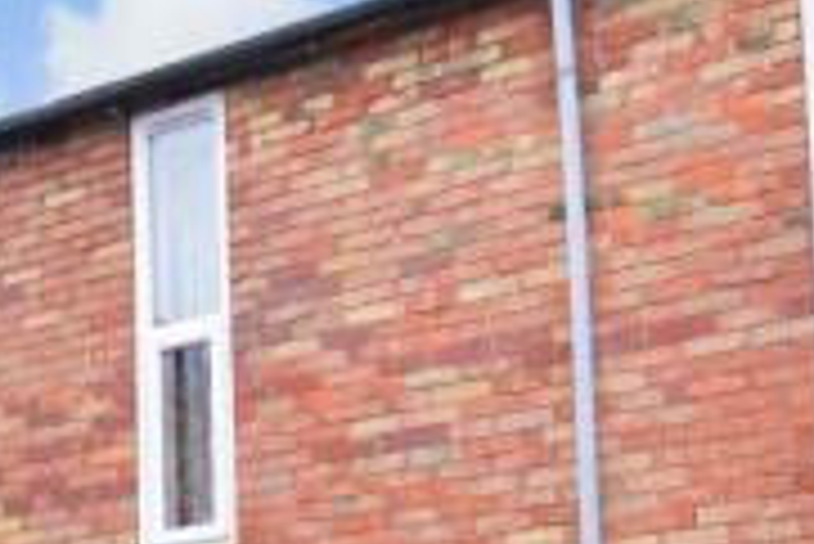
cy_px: 758
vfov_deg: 16.7
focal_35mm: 76
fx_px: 1720
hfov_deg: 25.8
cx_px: 79
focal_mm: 14
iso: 100
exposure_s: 1/13
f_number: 8
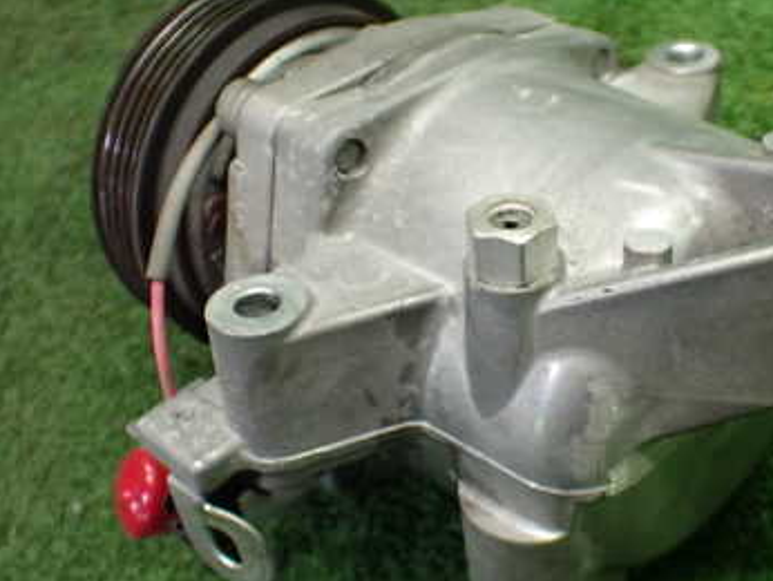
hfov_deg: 36.4
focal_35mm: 52
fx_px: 1162
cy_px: 302
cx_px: 525
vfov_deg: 28.1
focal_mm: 5.4
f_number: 2.3
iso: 640
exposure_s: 1/125
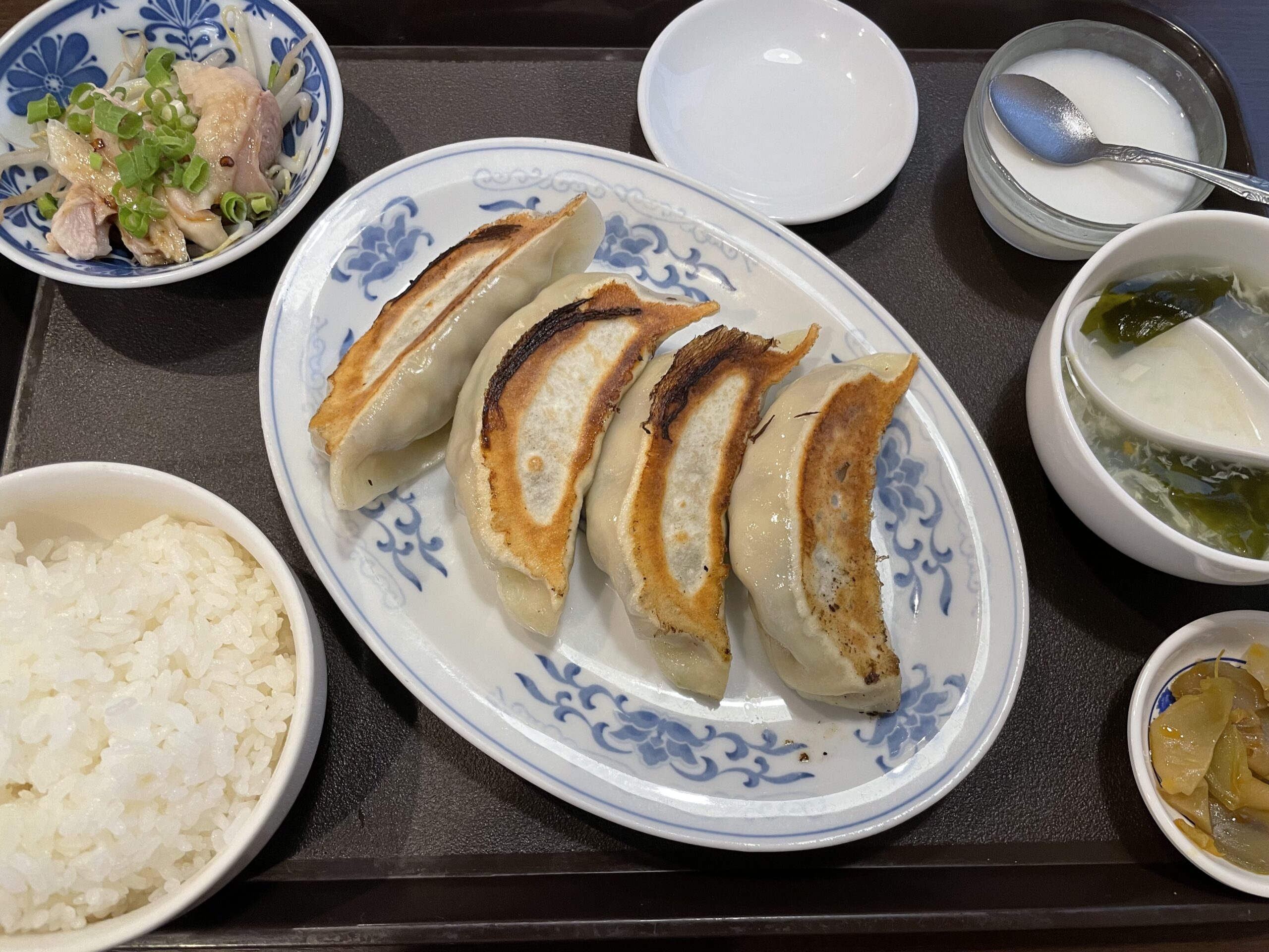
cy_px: 476
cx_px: 634
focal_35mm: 26
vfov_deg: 53.1
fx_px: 953
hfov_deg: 67.3
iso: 100
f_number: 1.6
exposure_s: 1/50
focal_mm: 4.2
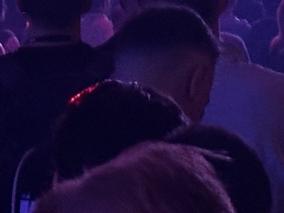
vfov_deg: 4.3
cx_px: 507
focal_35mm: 336
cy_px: -345
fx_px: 2757
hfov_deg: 5.8
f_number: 1.78
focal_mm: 6.86
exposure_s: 1/60
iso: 250
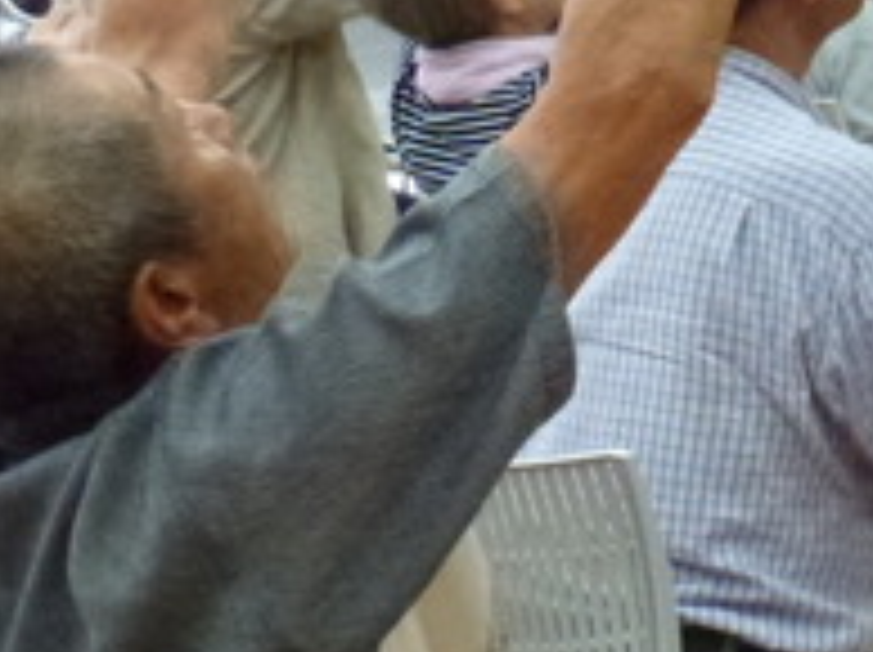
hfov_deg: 8.7
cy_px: 99
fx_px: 5743
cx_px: 828
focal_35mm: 228
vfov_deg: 6.5
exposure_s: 1/50
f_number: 4.6
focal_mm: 11.7
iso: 800
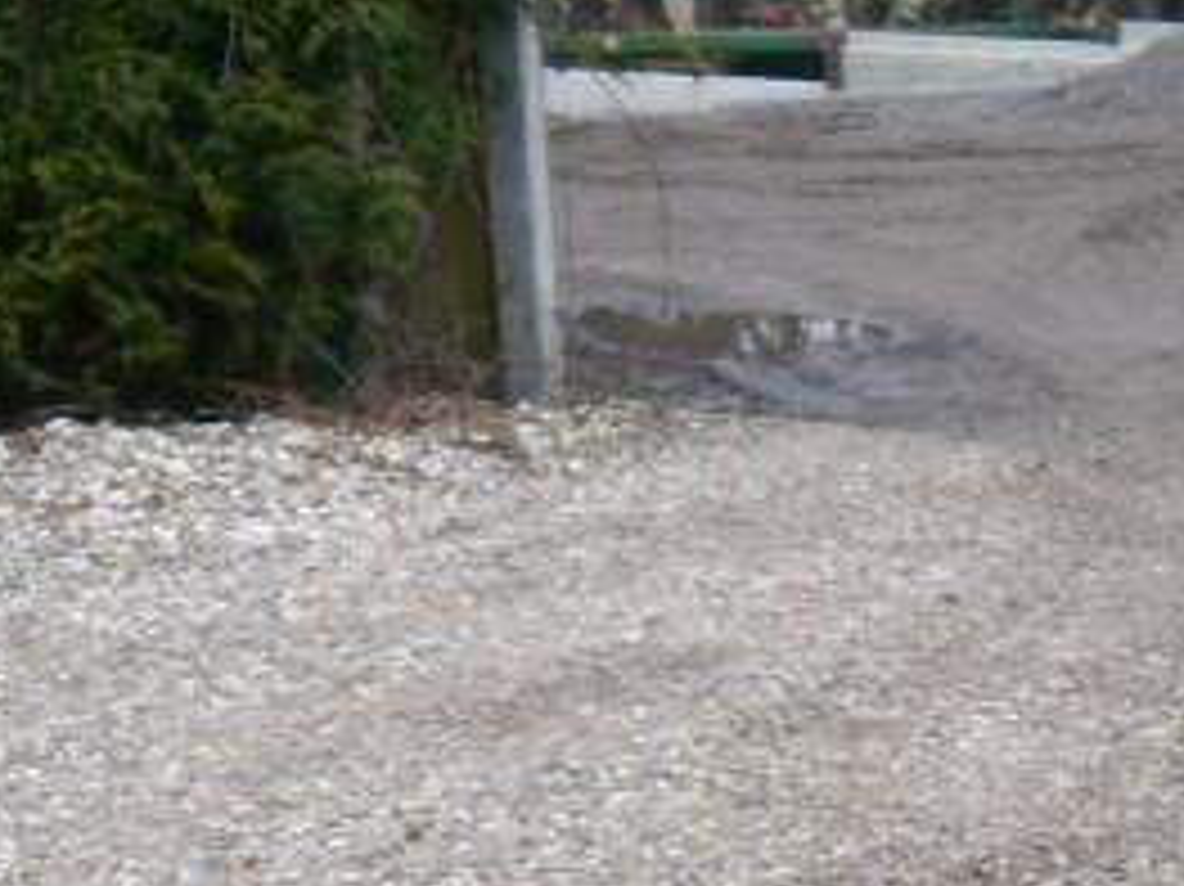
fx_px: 4000
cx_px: 1702
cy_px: 1291
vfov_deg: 12.1
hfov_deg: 15.7
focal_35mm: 117
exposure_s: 1/60
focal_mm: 15
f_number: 3.5
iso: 250
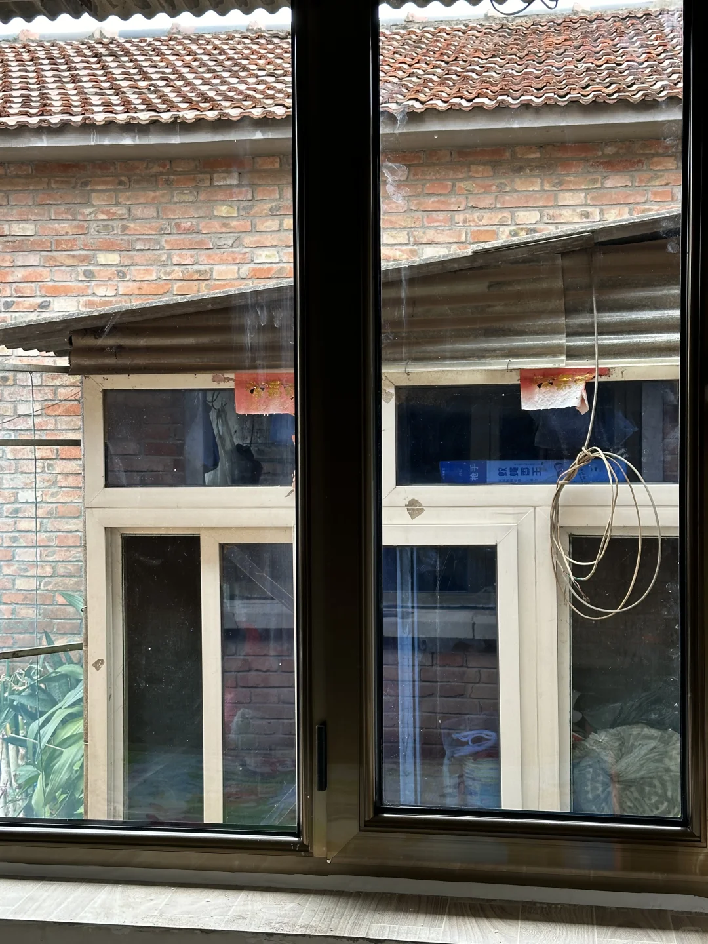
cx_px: 354
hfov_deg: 30.3
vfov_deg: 39.7
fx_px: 1309
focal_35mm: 48
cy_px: 472
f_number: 1.78
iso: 80
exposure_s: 1/121
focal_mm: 6.86
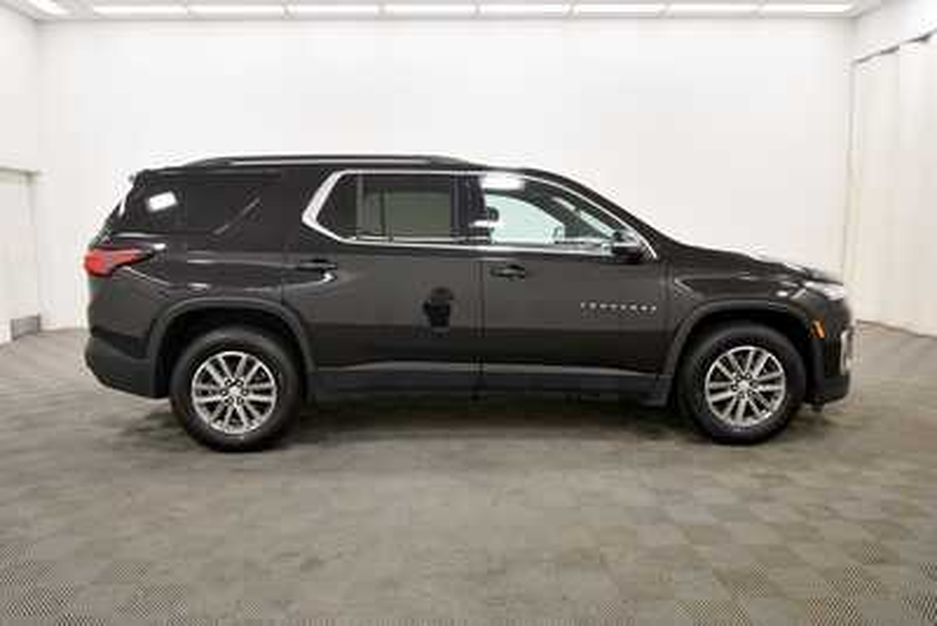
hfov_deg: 71.5
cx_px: 468
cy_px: 313
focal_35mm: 25
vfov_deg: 51.3
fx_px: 651
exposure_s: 1/125
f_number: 5.3
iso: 1000
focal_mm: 17
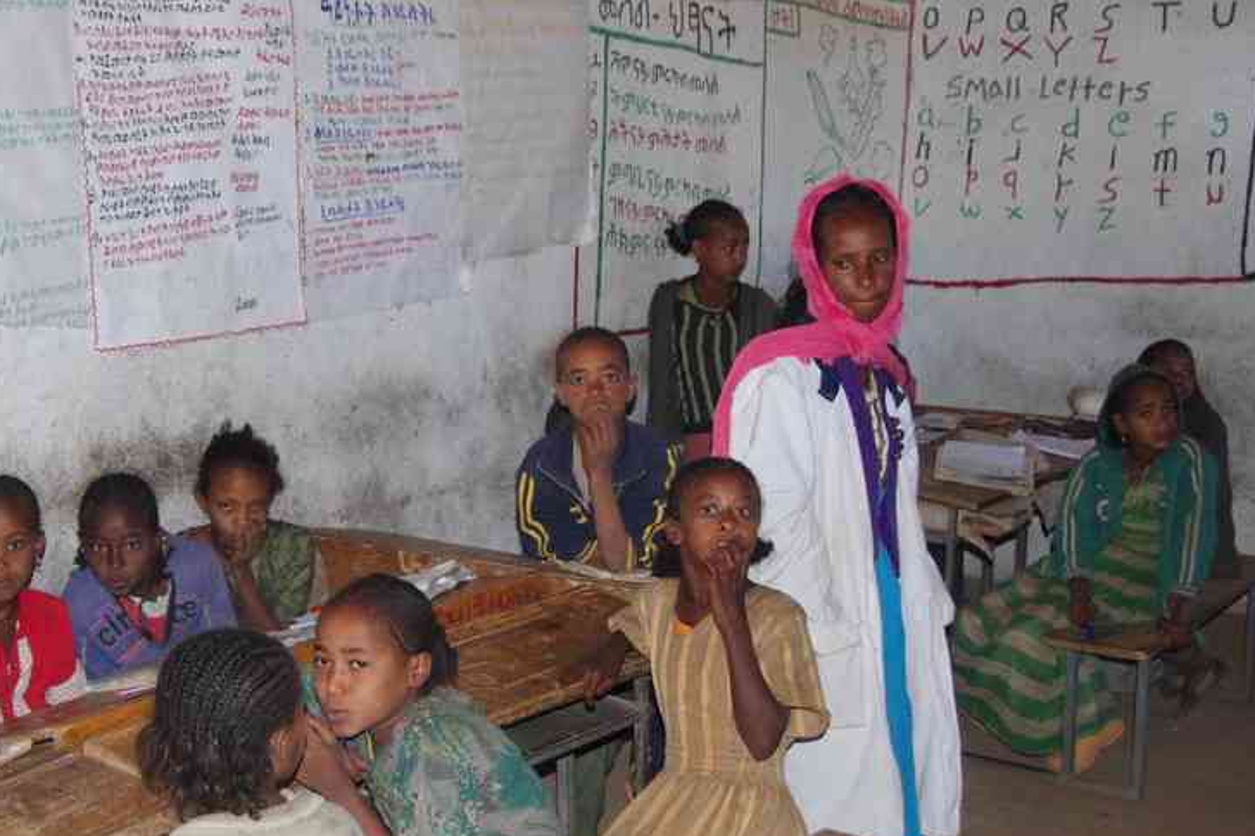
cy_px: 463
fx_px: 1933
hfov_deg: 35.8
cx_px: 465
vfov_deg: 24.4
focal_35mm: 55
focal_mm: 26.9
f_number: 4
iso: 3200
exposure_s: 1/60
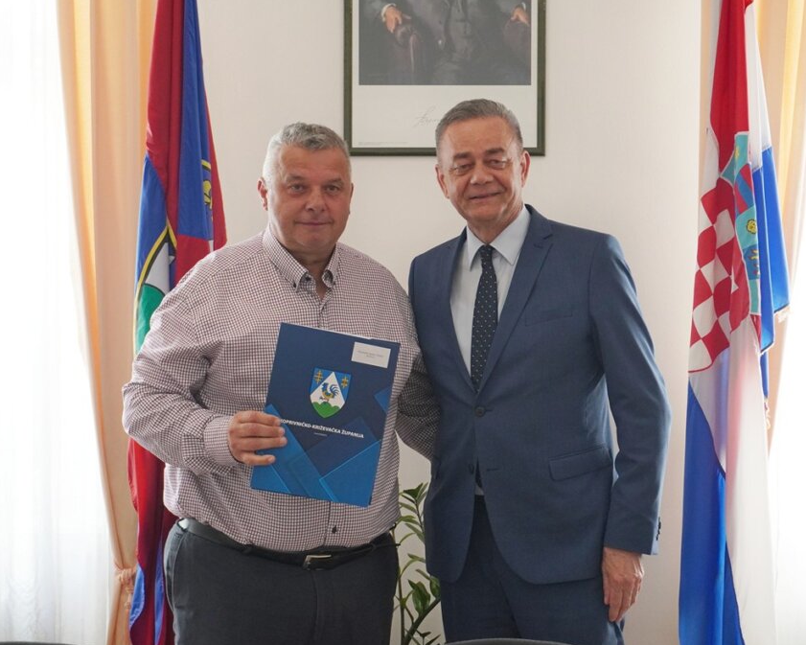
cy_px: 323
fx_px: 1922
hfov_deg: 23.7
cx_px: 441
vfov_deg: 19.0
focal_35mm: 81
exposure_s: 1/250
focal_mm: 47
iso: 1250
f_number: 5.6
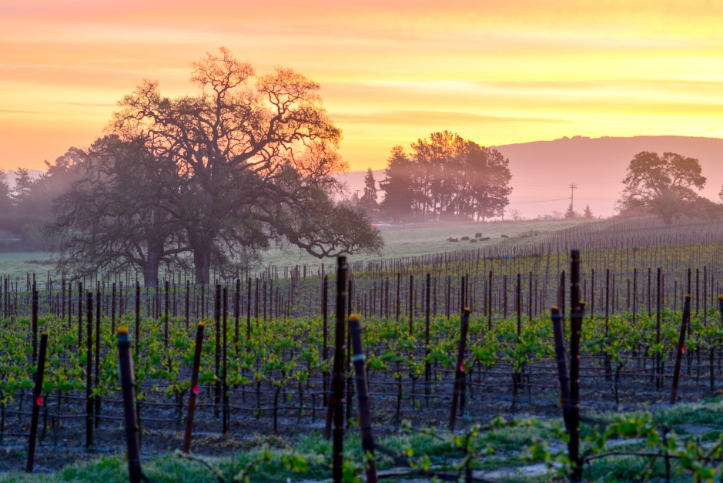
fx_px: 2110
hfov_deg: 19.4
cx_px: 362
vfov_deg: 13.1
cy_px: 242
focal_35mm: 105
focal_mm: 105
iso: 100
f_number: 6.3
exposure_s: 1/13
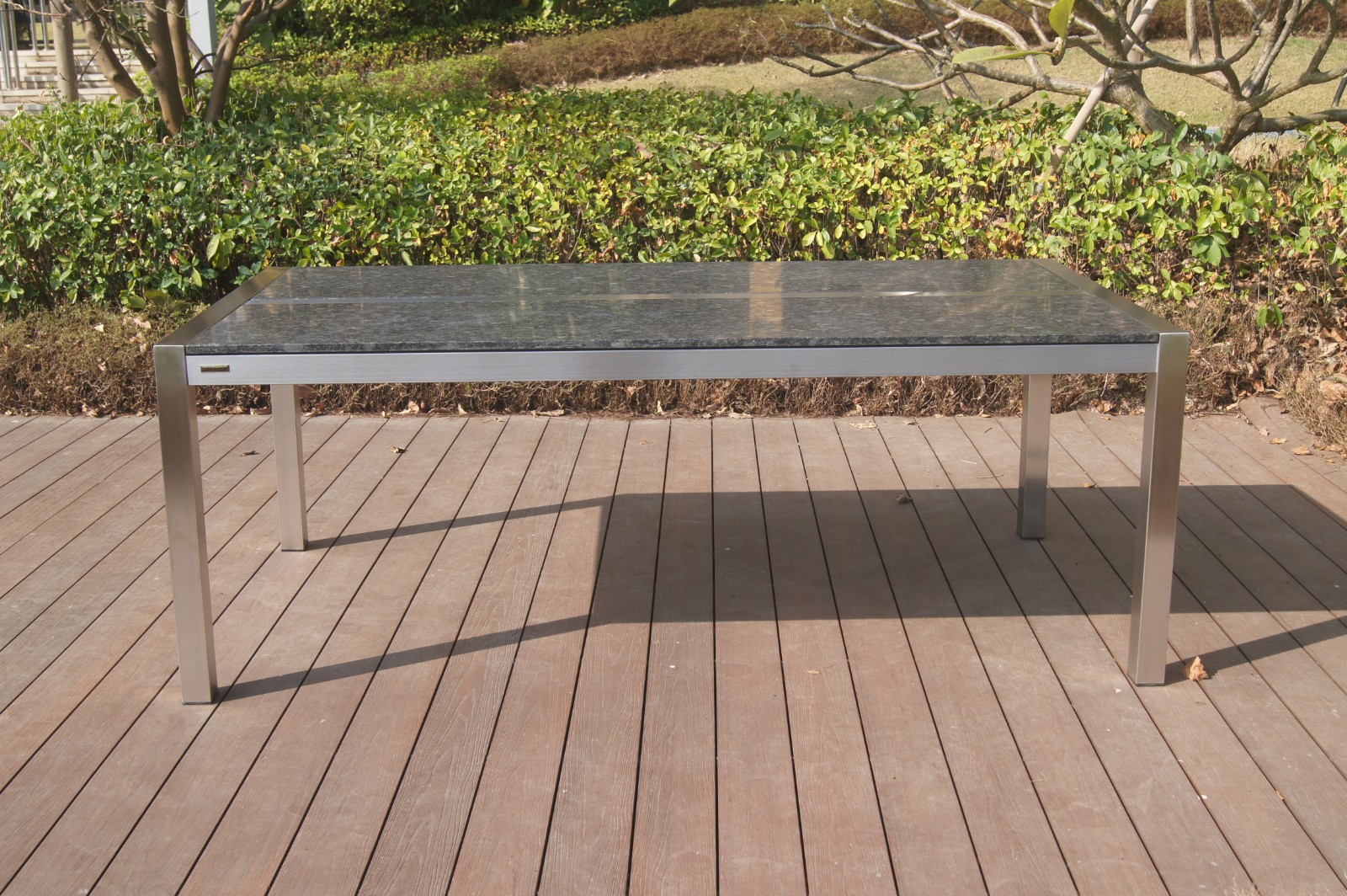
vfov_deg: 34.2
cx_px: 674
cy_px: 448
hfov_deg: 49.6
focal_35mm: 39
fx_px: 1458
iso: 100
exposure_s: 1/160
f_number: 8
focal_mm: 26
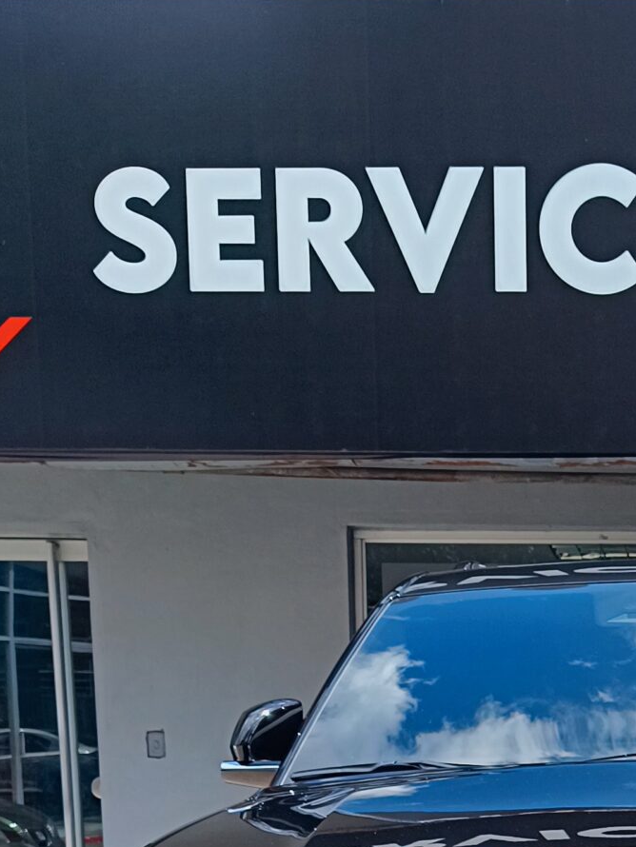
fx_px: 1690
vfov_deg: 24.9
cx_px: 667
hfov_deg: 20.5
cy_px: 1058
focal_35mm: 69
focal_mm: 5.59
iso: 53
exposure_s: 1/614
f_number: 1.88
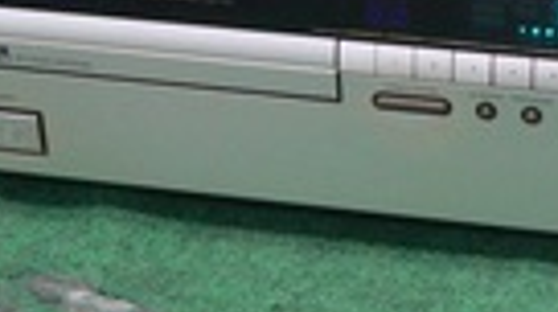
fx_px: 1935
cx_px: 529
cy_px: -27
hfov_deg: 16.1
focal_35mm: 131
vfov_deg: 9.1
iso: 200
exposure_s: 1/20
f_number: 2.8
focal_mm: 7.1
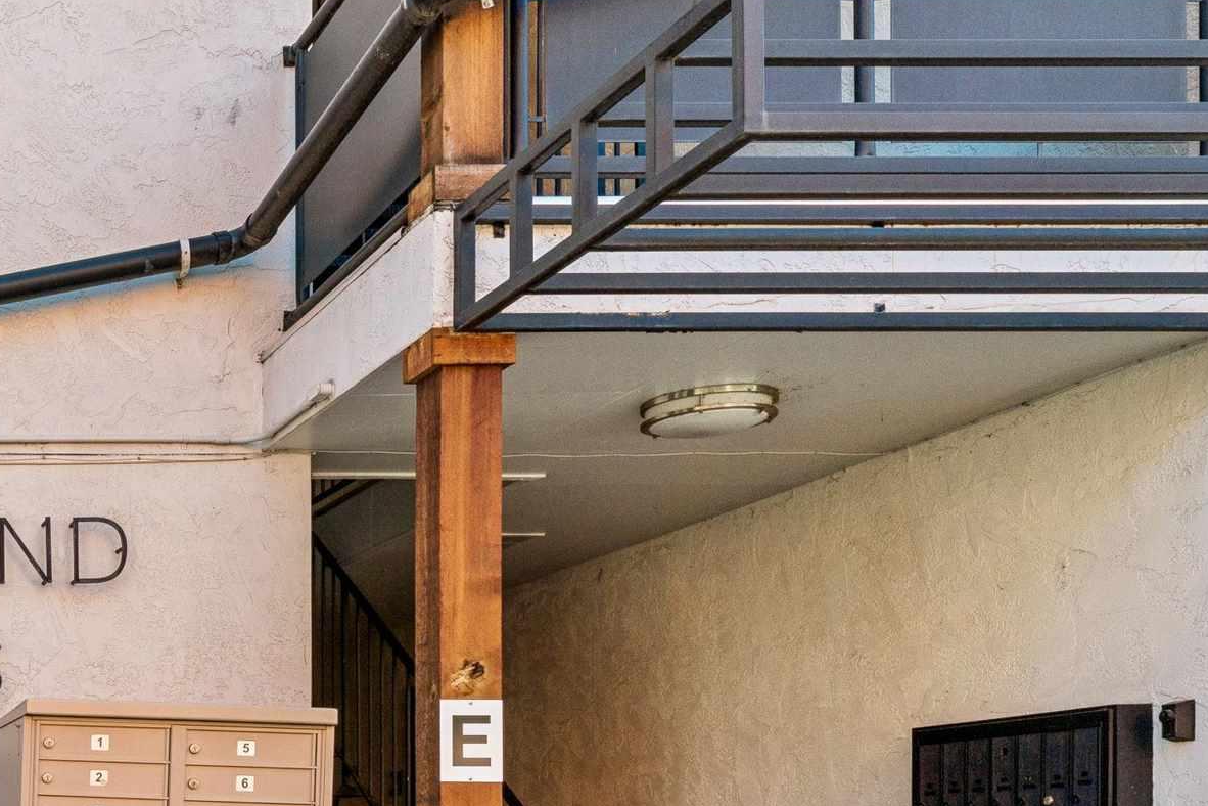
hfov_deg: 30.3
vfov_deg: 23.7
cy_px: 875
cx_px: -319
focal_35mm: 54
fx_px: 1797
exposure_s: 1/60
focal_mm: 20.6
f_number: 13
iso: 400
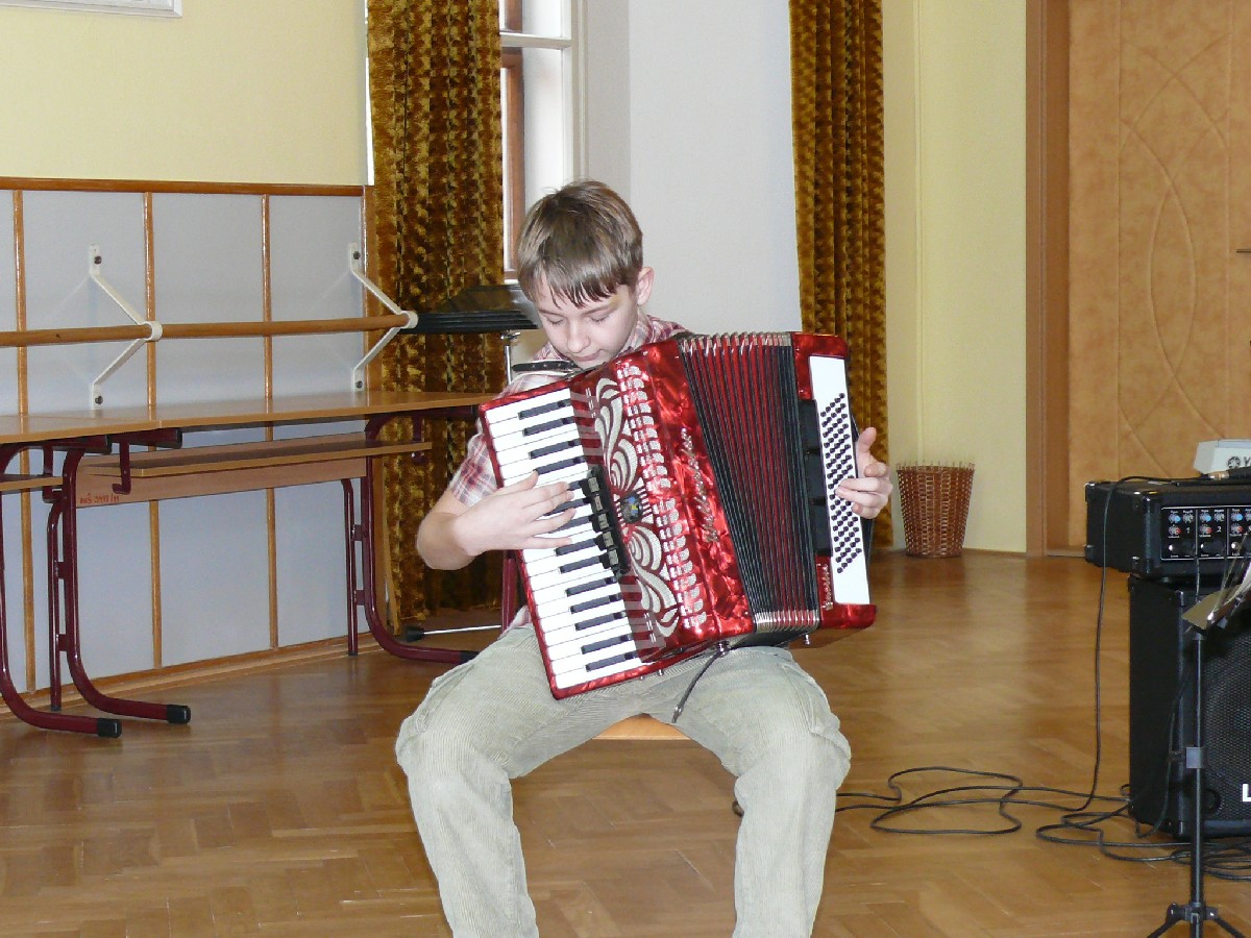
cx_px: 626
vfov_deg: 18.2
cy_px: 469
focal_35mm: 81
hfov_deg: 24.1
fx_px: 2927
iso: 200
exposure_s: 1/30
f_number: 3.2
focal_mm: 11.8
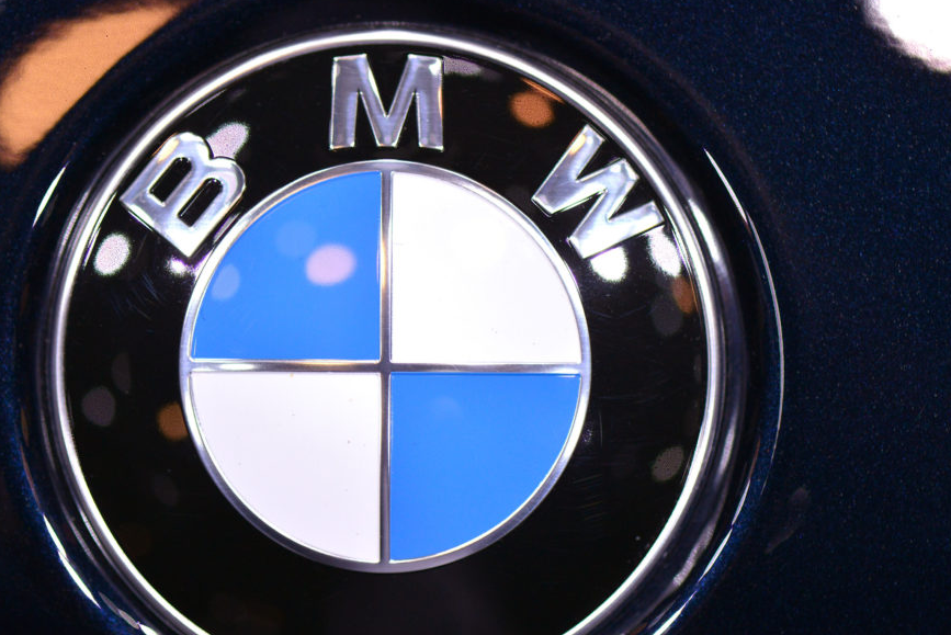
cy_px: 359
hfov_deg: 14.9
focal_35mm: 138
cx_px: 403
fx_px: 3647
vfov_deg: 10.0
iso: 1000
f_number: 3.2
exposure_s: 1/3200
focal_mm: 105
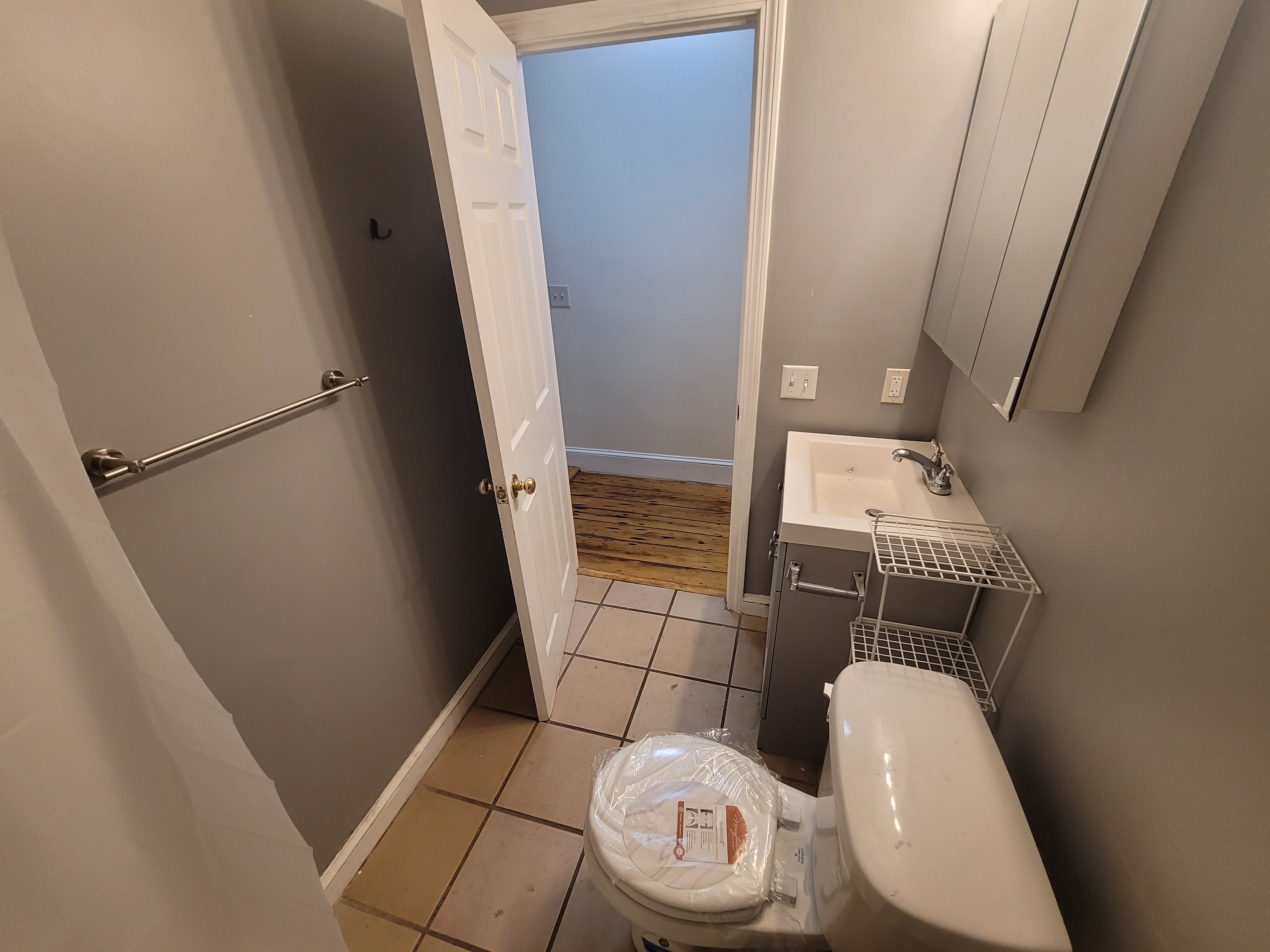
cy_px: 476
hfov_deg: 106.2
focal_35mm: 13
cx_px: 635
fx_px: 477
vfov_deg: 89.9
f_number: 2.2
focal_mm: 2.2
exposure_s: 1/60
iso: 200
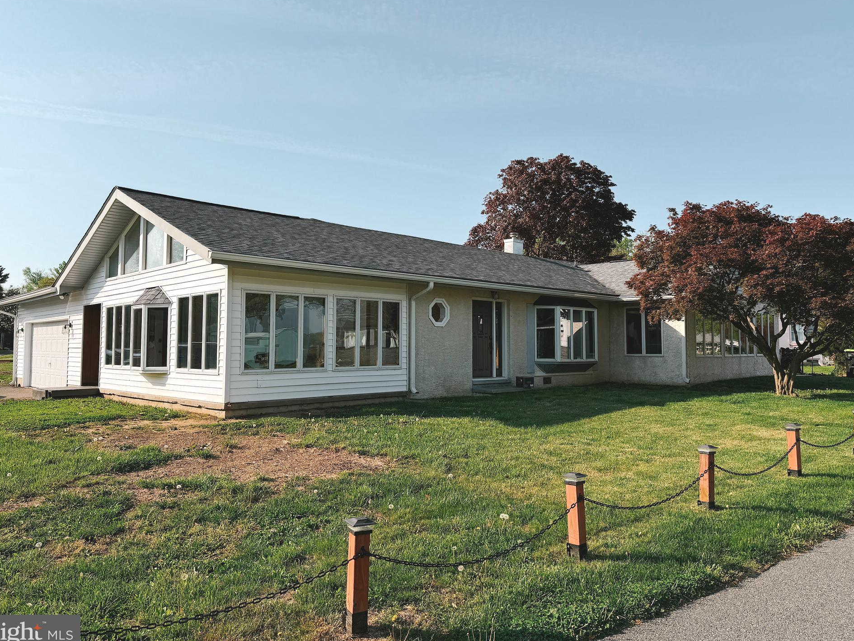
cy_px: 305
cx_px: 430
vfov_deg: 53.1
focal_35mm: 26
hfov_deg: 67.3
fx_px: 642
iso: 80
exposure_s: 1/4673
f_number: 1.78
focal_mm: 6.76
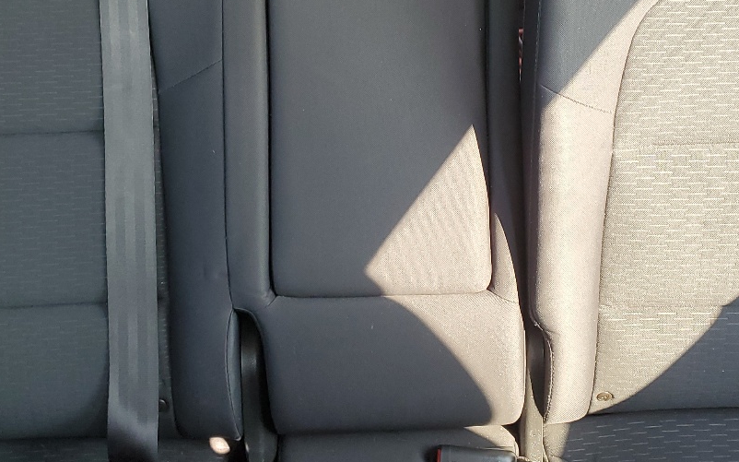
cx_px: 371
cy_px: 106
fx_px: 1108
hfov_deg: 36.9
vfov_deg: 23.3
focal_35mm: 55
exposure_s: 1/60.2
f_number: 1.5
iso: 67
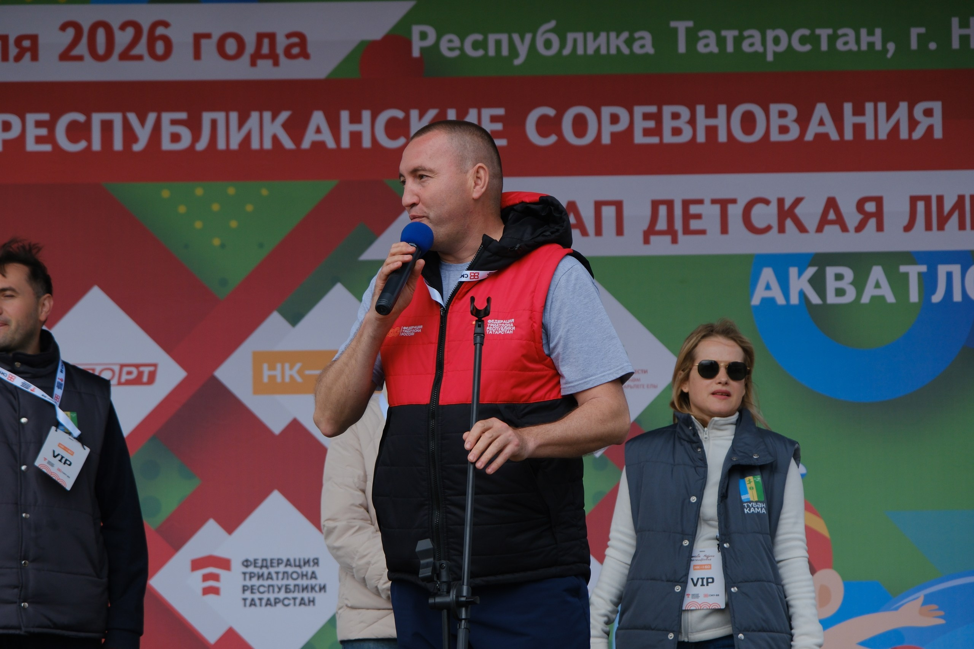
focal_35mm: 108
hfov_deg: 18.9
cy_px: 324
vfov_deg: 12.7
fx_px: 2922
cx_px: 487
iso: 400
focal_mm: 72.1
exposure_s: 1/2500
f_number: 4
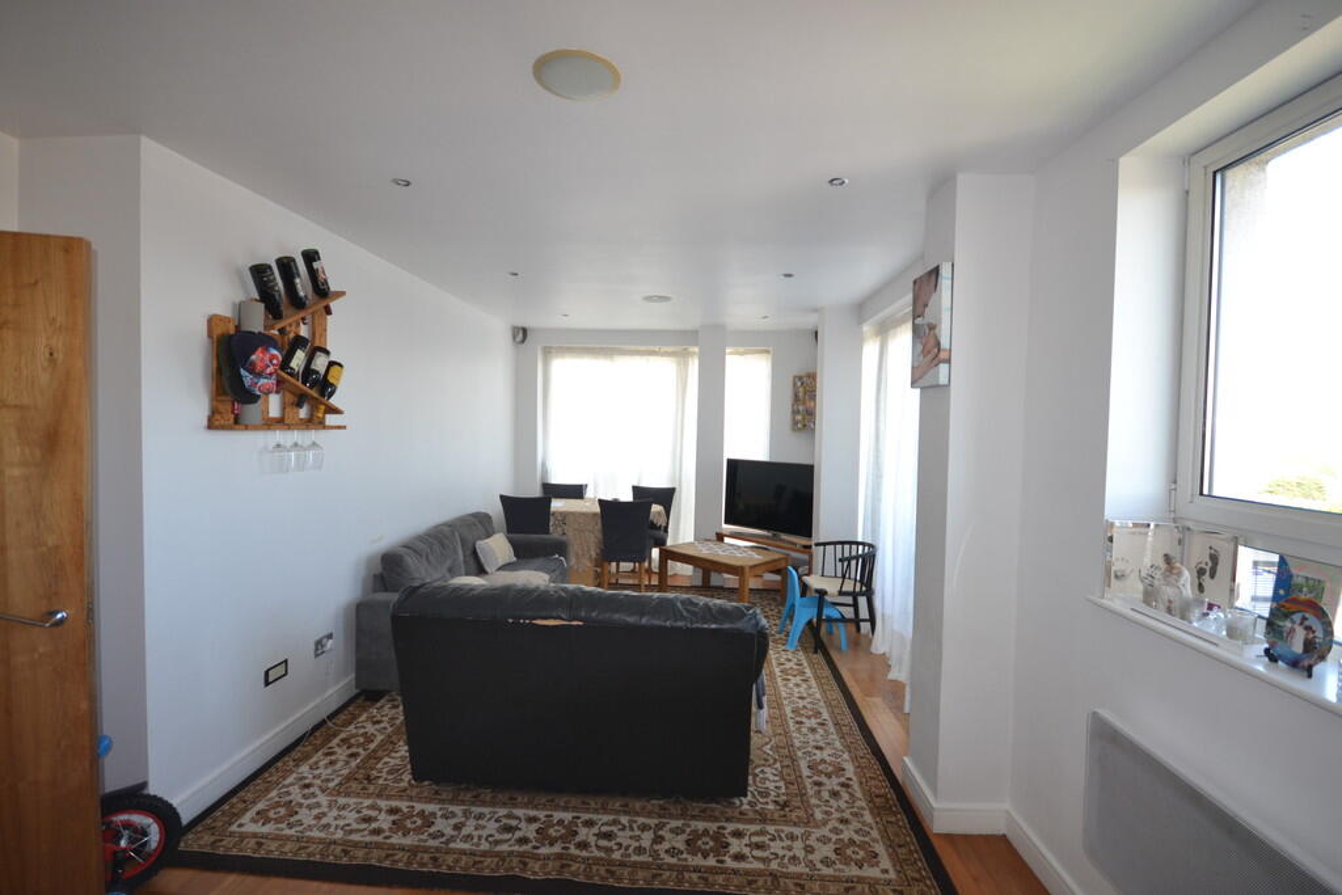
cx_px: 671
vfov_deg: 77.3
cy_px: 448
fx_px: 559
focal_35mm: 15
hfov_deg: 100.4
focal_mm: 10
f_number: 4
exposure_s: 1/100
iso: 400
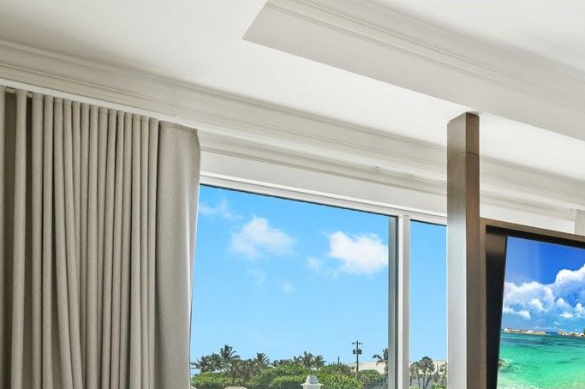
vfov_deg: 29.4
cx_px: 683
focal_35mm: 42
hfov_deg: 36.9
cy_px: 404
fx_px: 682
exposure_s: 1/20
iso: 200
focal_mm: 14
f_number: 8
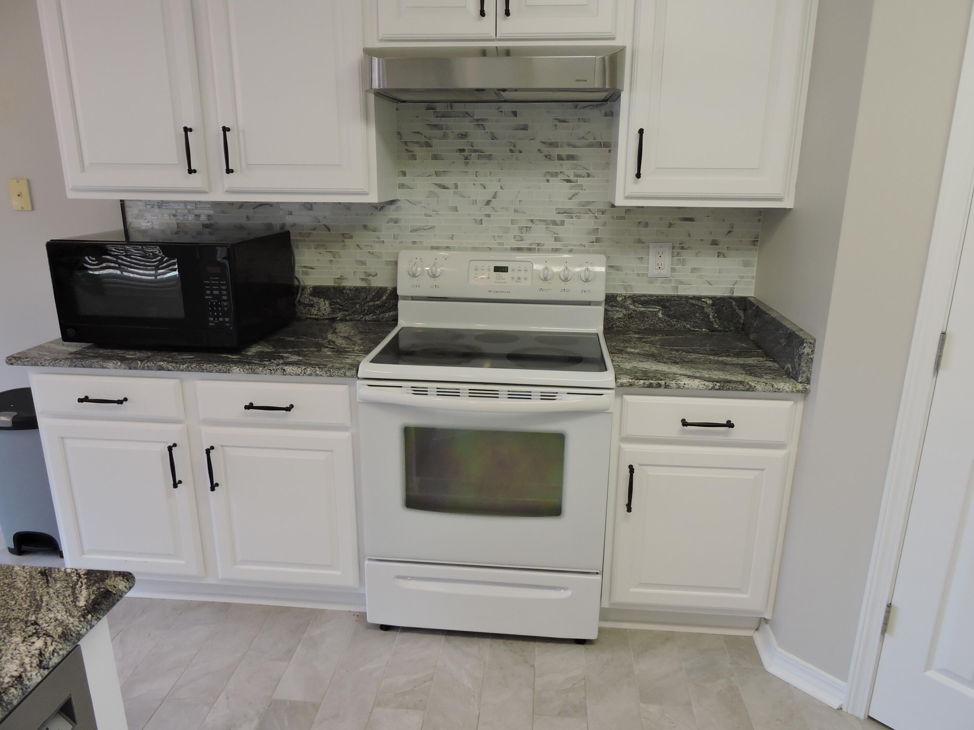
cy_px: 365
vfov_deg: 56.8
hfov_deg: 71.6
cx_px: 487
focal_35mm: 24
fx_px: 675
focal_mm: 4.3
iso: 250
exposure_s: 1/30
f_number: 3.3
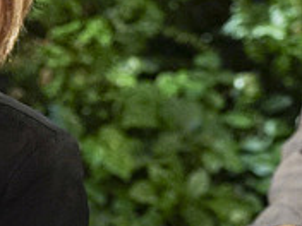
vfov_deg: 2.4
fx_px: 5357
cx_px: -365
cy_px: 39
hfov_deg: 3.2
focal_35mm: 614
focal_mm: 144
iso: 3200
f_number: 5.6
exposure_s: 1/320
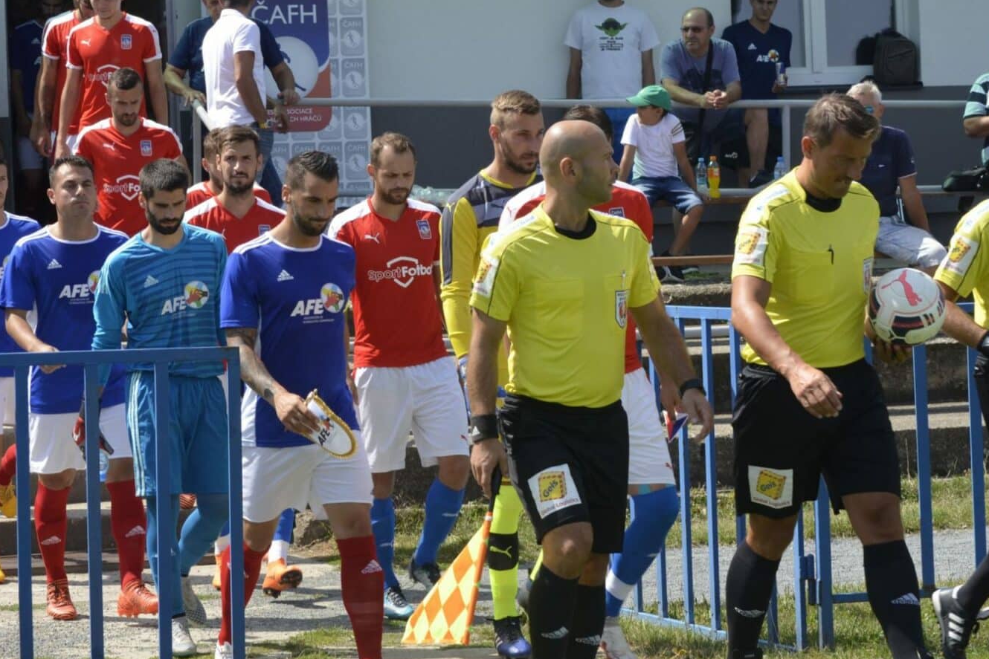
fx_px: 3483
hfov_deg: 16.2
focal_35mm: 127
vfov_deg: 10.8
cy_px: 276
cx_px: 424
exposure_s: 1/250
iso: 125
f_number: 8
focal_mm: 55
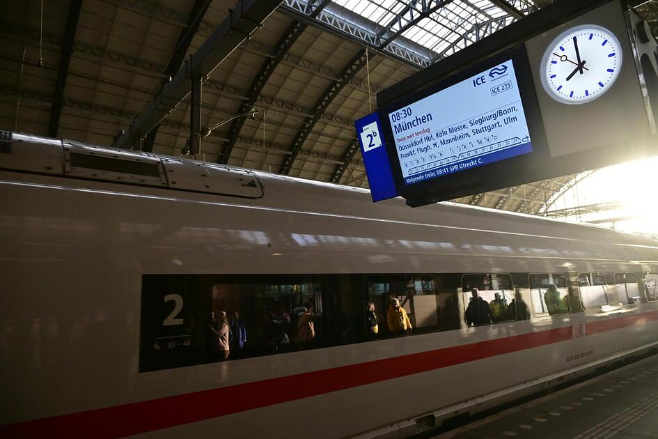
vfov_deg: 53.1
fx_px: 439
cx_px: 329
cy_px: 220
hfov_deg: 73.7
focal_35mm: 24
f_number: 4
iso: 400
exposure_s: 1/320
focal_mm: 24
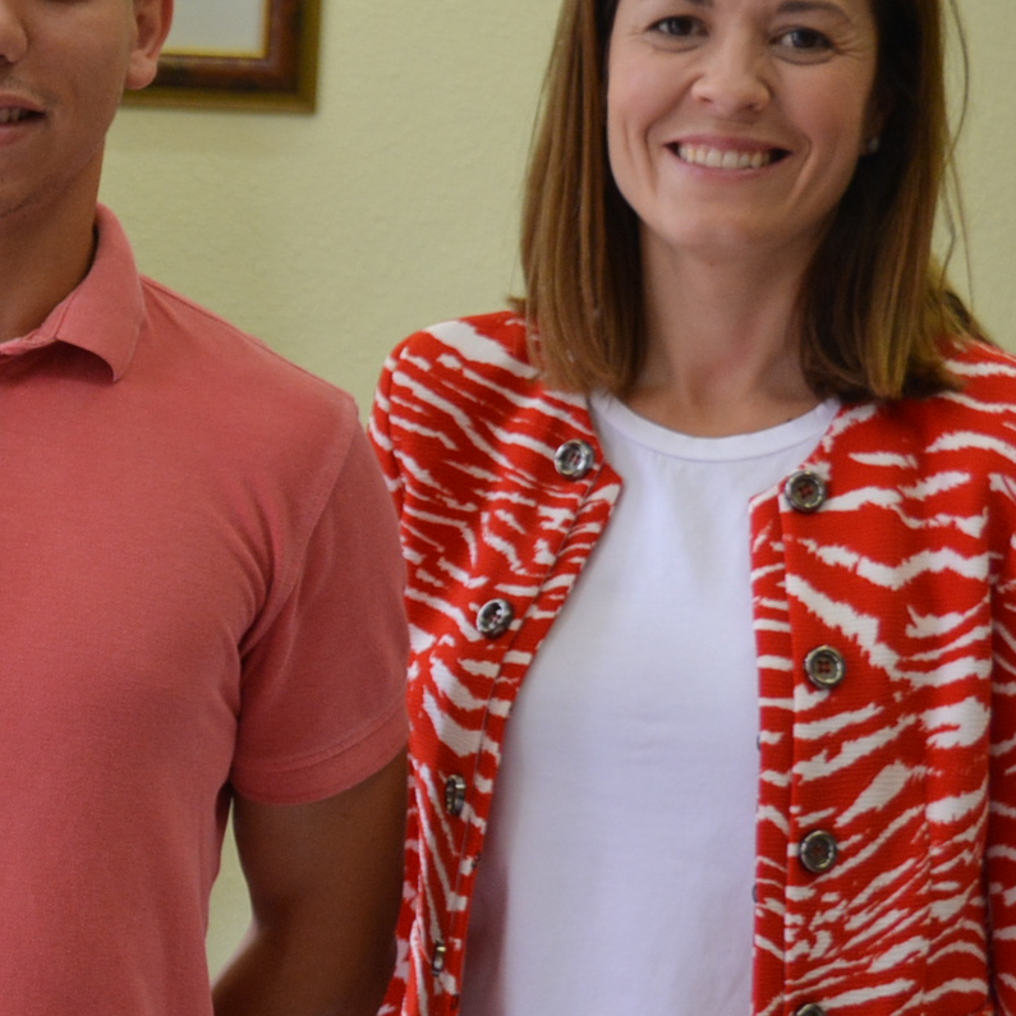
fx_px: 4782
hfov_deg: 11.9
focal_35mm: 144
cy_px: 734
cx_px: -193
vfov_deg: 12.1
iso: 400
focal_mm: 30
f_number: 5
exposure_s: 1/100
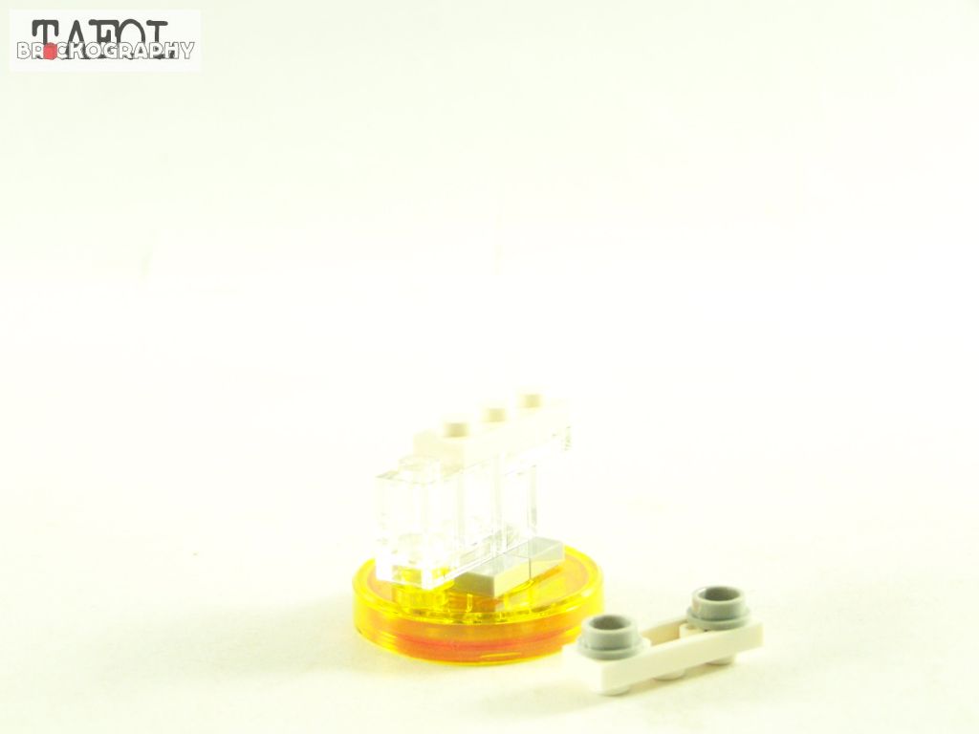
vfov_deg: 18.0
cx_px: 490
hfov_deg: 23.8
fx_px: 2319
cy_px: 367
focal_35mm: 82
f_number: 3.2
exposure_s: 1/60
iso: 400
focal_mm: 13.7
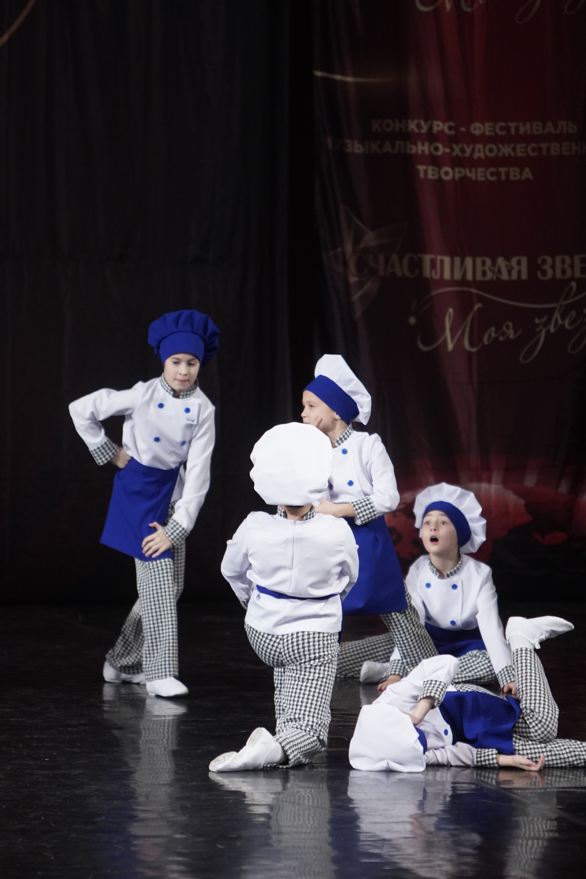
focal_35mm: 300
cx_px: 293
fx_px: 7324
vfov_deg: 6.9
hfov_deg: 4.6
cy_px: 440
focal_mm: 200
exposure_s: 1/500
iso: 2000
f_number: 2.8
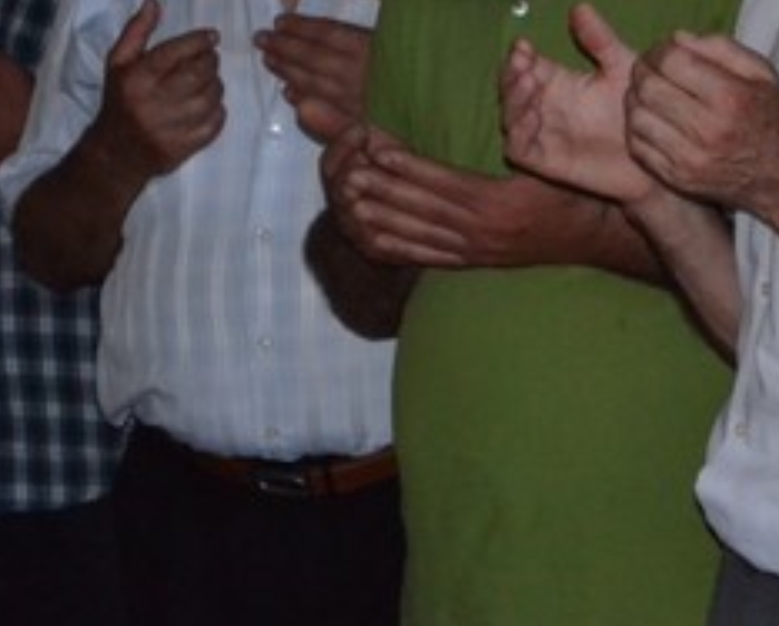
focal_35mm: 222
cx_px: 806
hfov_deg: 8.6
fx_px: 5133
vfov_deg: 7.0
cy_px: 49
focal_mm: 55
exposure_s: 1/60
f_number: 5.6
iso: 3200
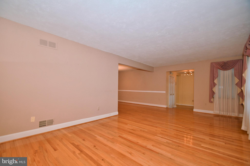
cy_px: 83
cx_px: 125
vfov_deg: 77.3
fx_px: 104
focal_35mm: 15
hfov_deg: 100.4
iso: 400
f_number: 4
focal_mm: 10
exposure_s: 1/125
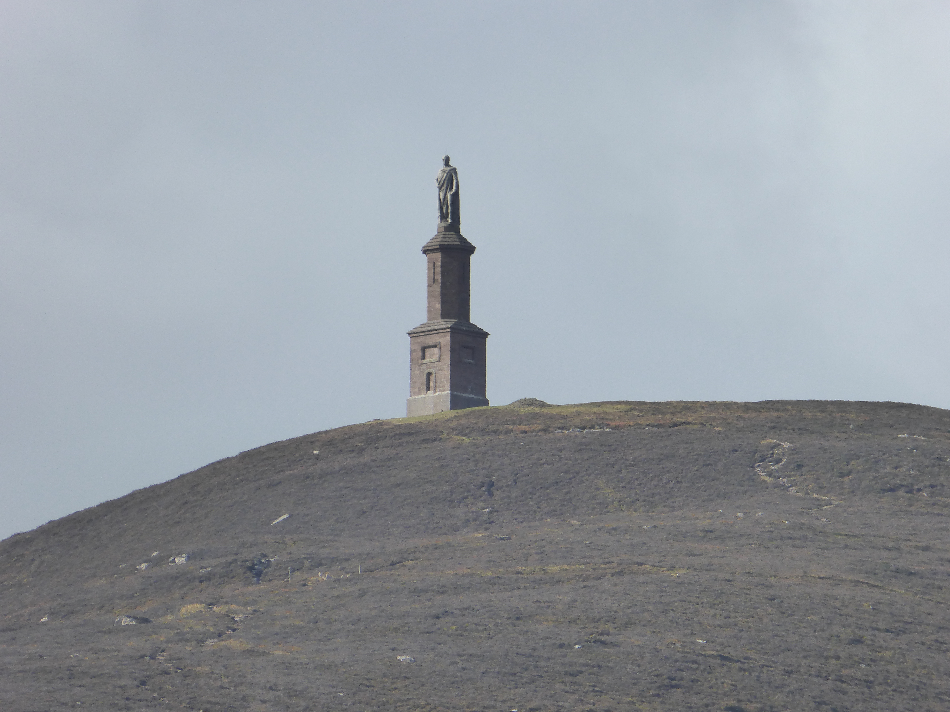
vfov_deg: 1.9
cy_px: 356
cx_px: 475
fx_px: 21955
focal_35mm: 800
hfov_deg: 2.5
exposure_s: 1/500
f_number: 6.4
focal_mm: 129
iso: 200
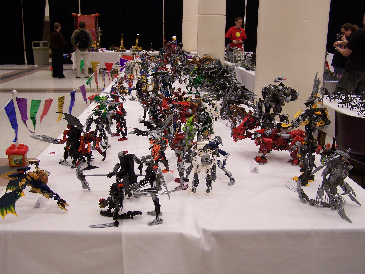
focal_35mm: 38
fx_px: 401
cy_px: 137
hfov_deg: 49.0
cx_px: 182
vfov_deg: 37.7
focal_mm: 6.3
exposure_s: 1/30
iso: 140
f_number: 2.8
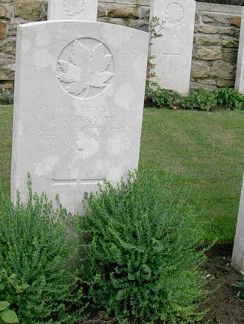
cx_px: 73
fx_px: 582
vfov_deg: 31.2
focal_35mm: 62
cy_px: 157
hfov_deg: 23.5
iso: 70
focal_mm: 6.7
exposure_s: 1/152
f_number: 5.8
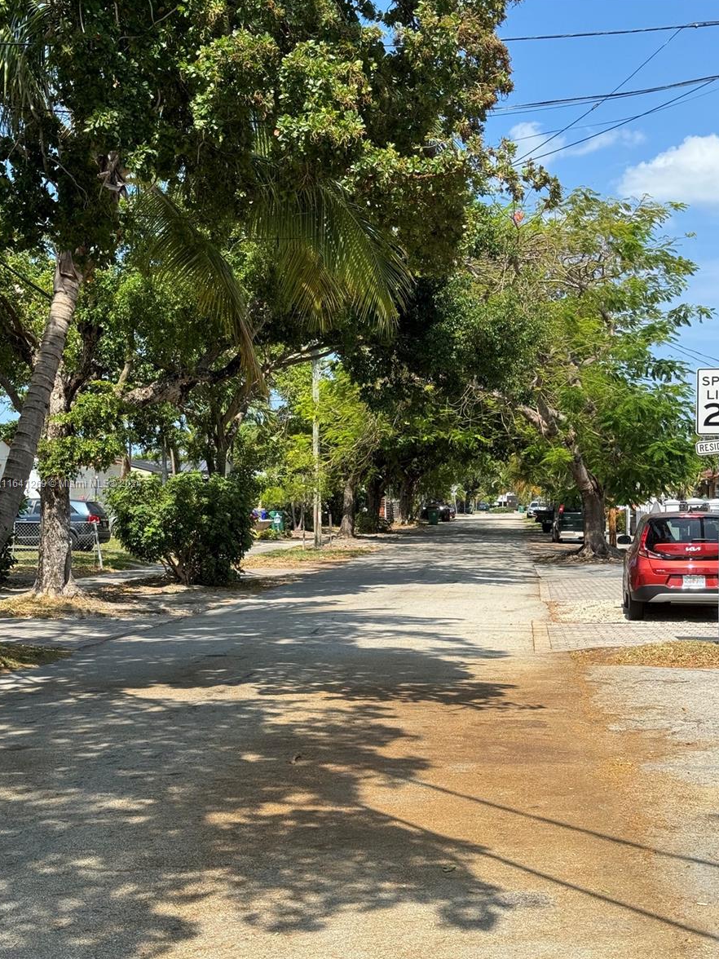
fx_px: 1357
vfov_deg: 38.9
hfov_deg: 29.7
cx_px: 360
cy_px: 484
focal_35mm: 49
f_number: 1.78
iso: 64
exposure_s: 1/2331
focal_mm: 6.76
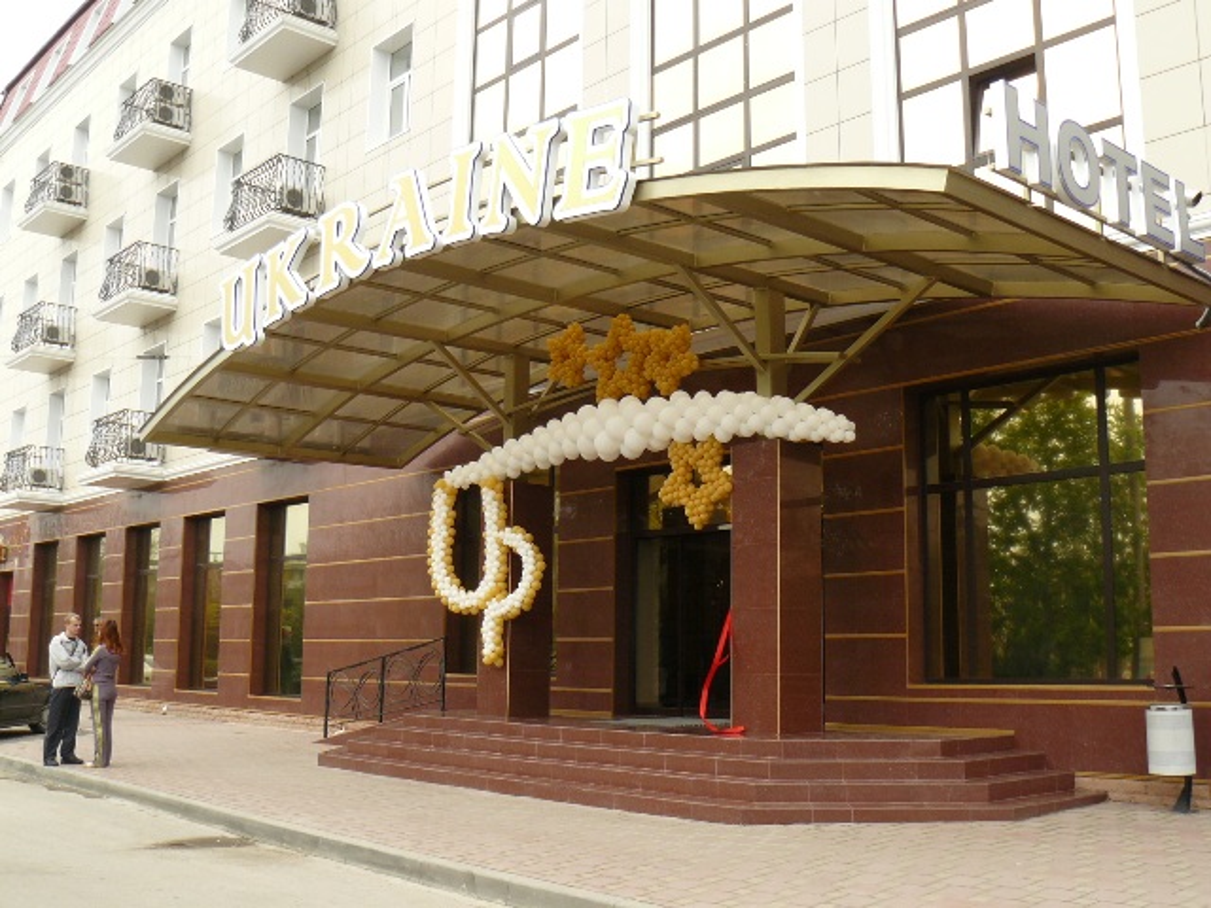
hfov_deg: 51.4
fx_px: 1259
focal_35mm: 36
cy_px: 454
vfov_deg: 39.7
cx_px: 606
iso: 100
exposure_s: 1/250
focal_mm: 6
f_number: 5
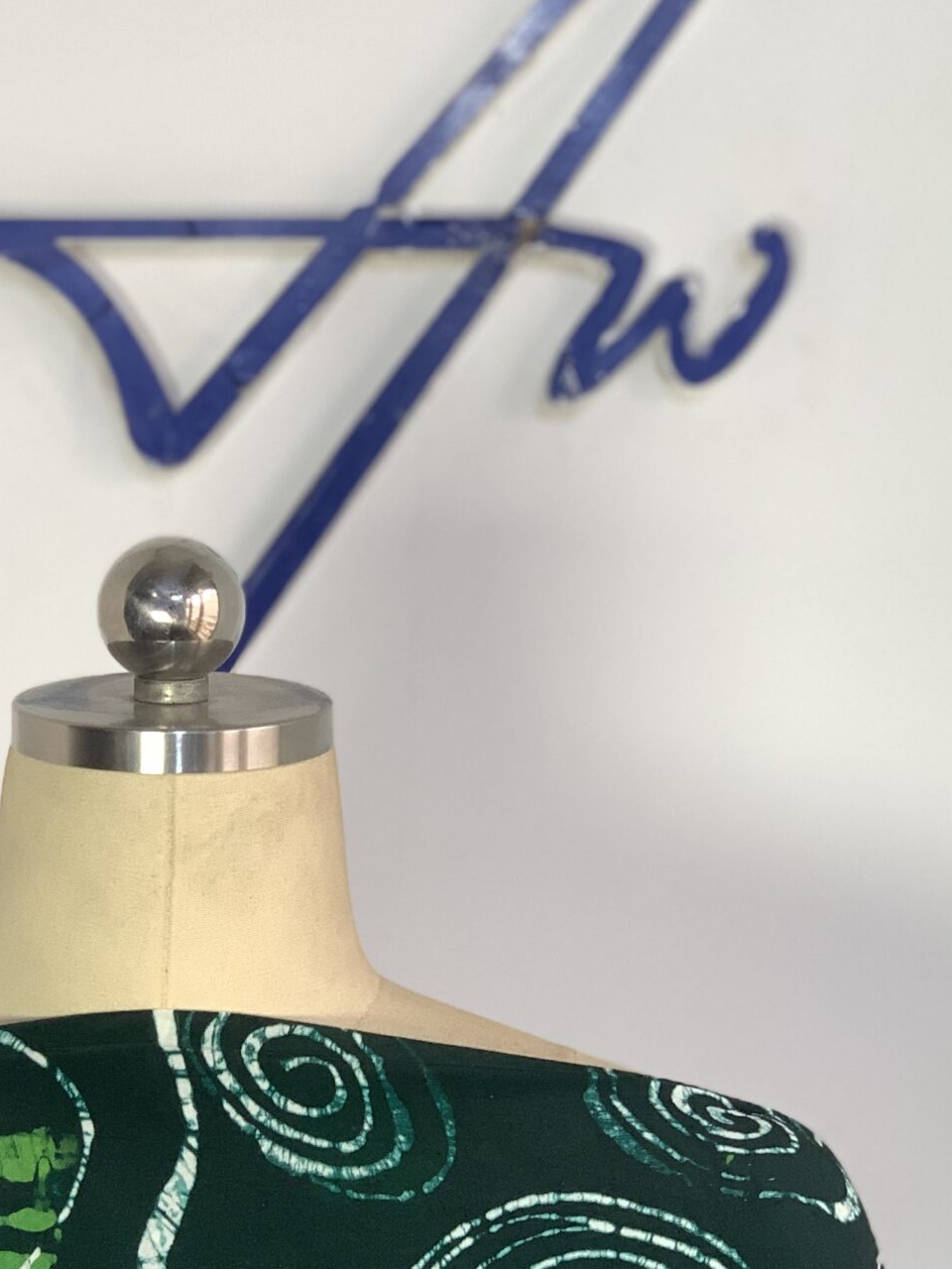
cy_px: 999
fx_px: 3814
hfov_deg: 14.2
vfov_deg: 18.7
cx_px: 216
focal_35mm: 104
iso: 64
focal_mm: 6
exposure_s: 1/96
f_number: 2.4
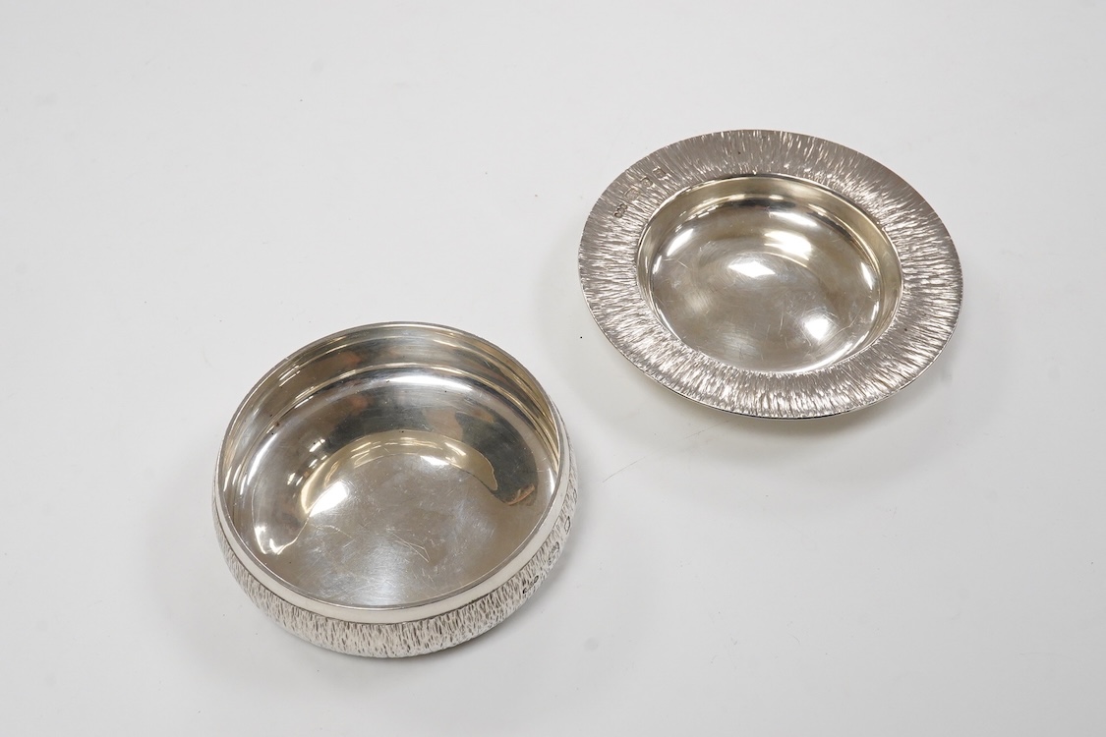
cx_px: 553
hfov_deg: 43.6
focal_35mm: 45
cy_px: 368
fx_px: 1382
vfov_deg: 29.9
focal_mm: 30
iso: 2500
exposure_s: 1/100
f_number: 18
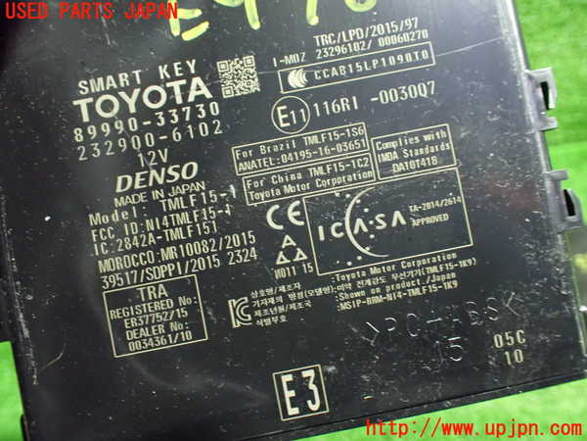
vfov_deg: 46.8
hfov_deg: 60.0
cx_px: 294
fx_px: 509
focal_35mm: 30
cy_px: 220
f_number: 2.3
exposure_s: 1/30
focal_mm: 5.4
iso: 1250
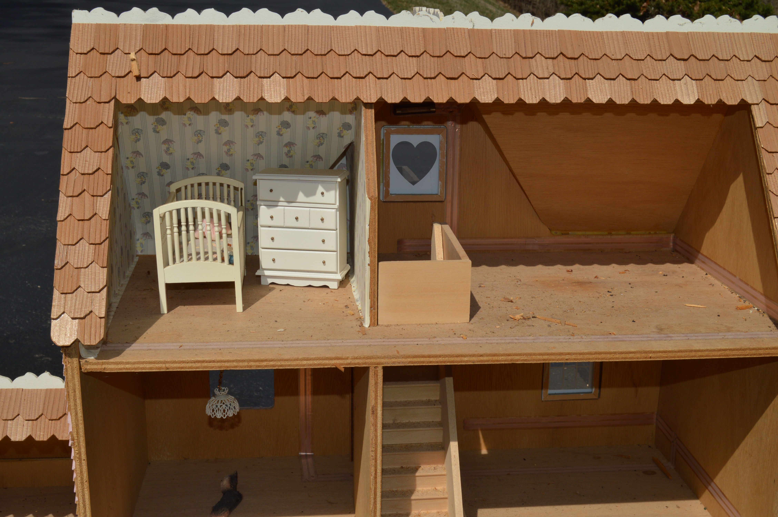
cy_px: 258
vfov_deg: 29.8
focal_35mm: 45
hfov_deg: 43.6
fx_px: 972
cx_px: 389
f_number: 14
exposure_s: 1/200
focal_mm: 30
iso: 100
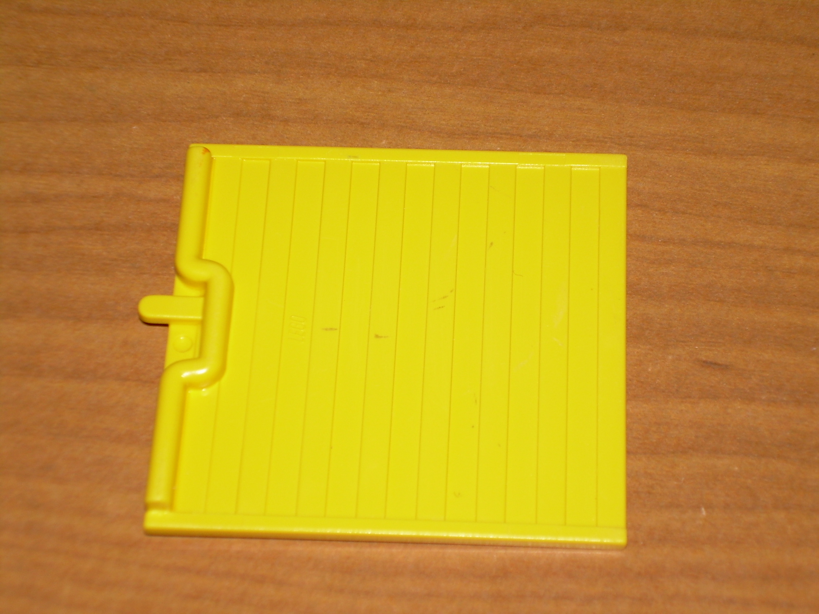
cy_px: 307
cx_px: 410
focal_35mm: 102
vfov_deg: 14.5
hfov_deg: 19.3
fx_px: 2413
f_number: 4.6
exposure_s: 1/60
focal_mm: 17.5
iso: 50
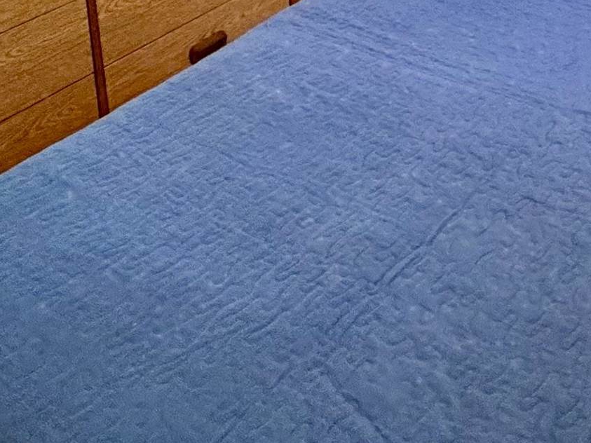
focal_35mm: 51
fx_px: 871
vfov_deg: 20.6
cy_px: -341
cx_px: 684
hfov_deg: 32.1
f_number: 2.2
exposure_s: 1/60
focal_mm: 2.22
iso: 200
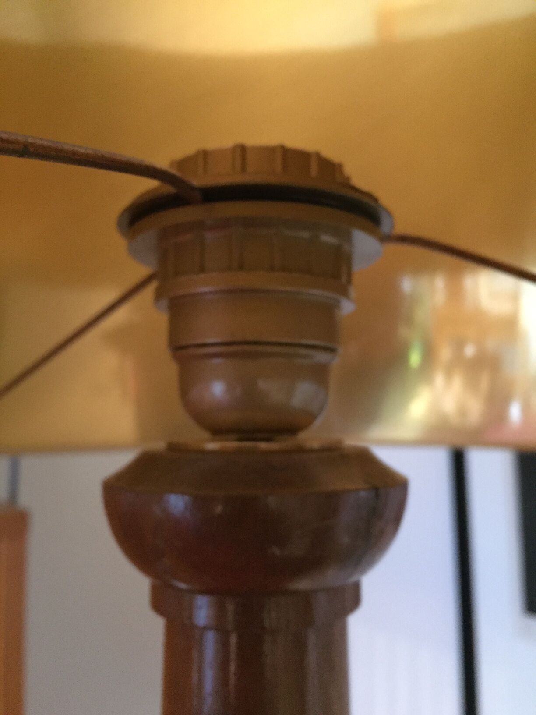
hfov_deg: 48.2
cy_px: 358
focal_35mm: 29
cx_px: 268
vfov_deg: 61.7
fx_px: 599
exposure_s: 1/17
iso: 1000
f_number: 2.2
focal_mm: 4.15
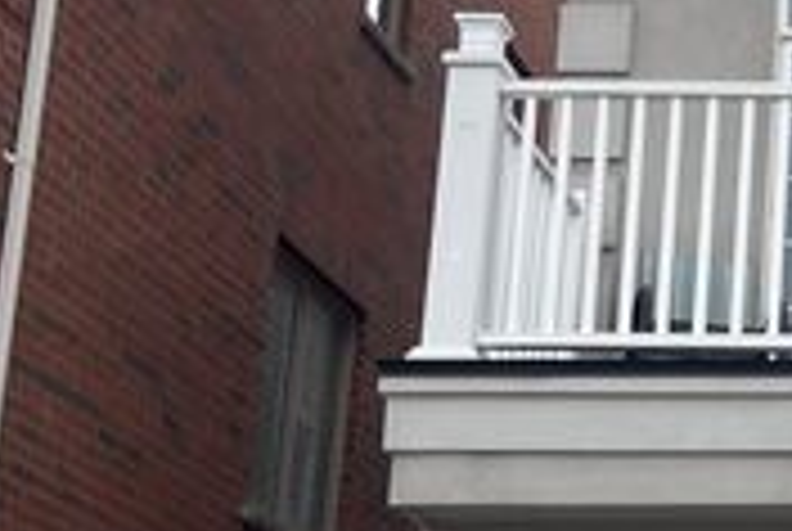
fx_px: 2600
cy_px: 410
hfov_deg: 15.7
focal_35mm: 118
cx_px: 1251
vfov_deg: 11.6
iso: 32
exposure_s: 1/1188
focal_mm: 5.1
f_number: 1.6
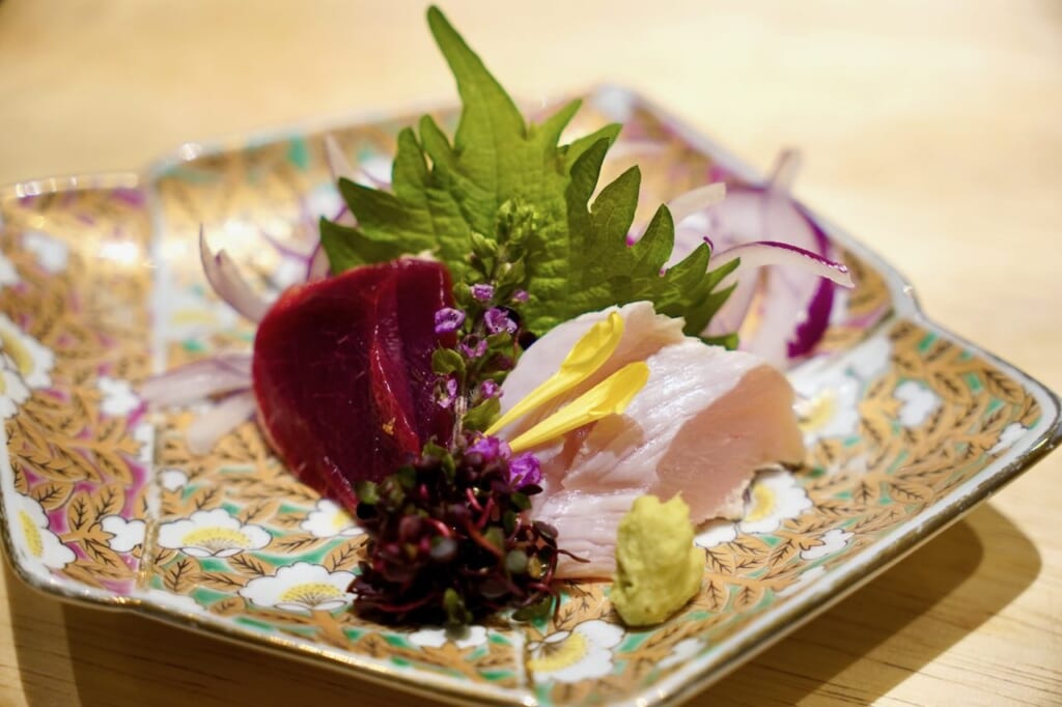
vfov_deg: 25.7
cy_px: 354
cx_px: 531
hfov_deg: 37.8
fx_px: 1553
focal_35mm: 53
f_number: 2.8
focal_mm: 35.1
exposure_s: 1/60
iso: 800
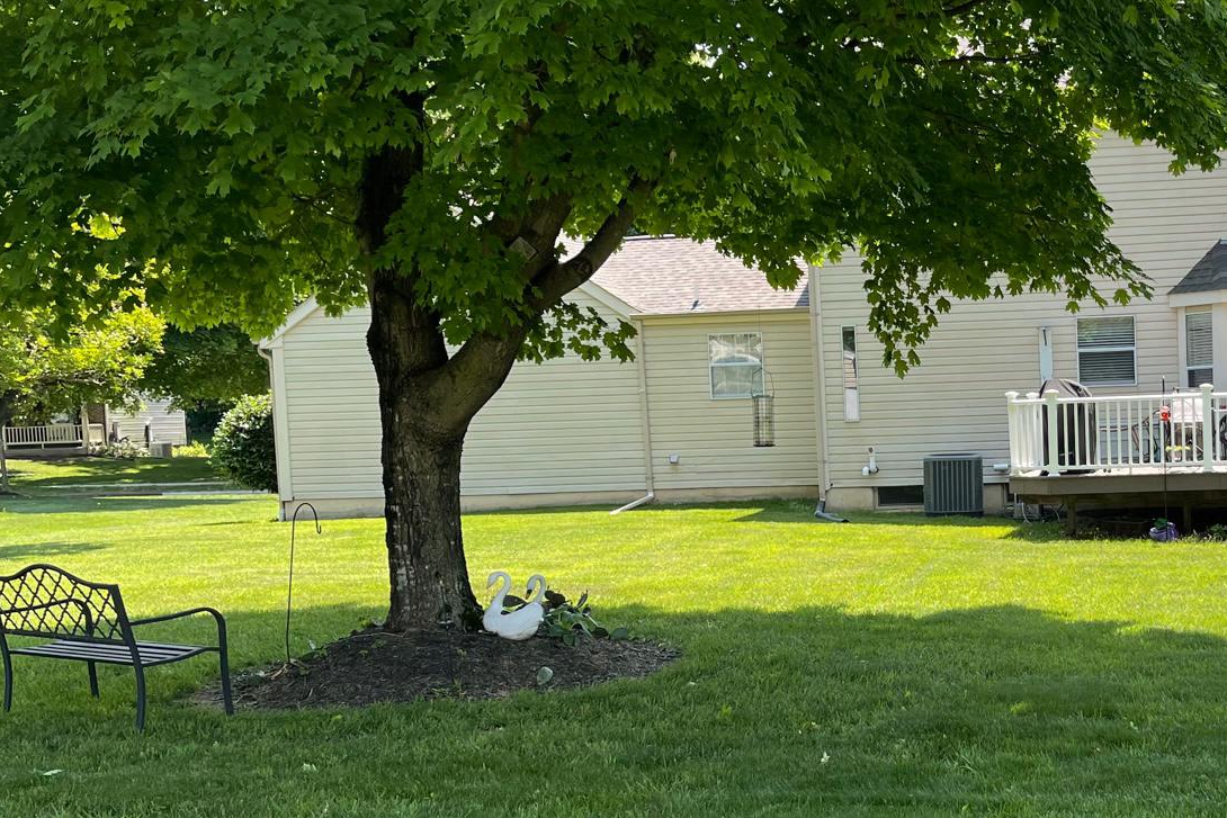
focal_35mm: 50
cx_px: 1041
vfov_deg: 26.9
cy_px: 491
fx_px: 1704
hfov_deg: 37.6
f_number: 1.6
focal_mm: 5.1
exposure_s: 1/649
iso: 32
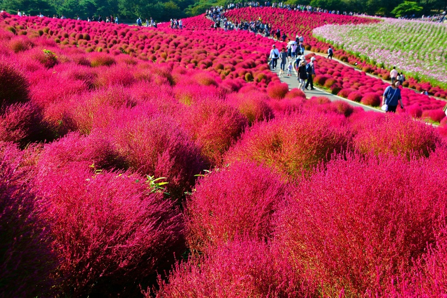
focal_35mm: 42
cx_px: 224
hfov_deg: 46.4
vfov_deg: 31.9
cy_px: 149
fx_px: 521
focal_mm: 28
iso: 250
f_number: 10
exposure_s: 1/60
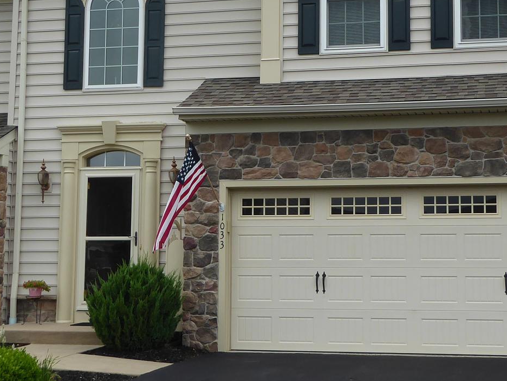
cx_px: 304
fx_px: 1025
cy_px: 141
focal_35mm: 70
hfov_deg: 27.7
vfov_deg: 21.0
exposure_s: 1/640
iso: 80
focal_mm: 5.4
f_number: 3.5
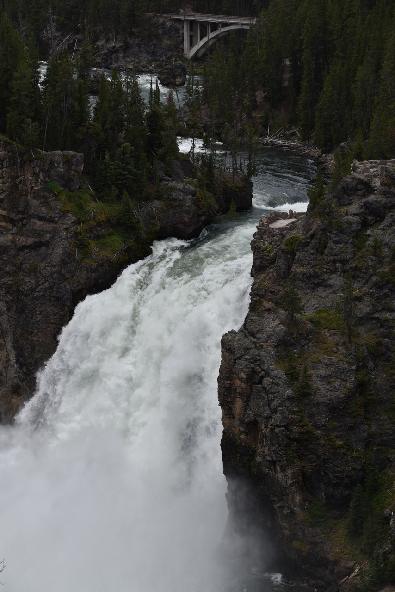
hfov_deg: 12.2
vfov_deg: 18.3
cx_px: 198
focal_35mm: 112
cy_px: 296
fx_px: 1842
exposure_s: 1/320
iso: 100
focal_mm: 112
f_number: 9
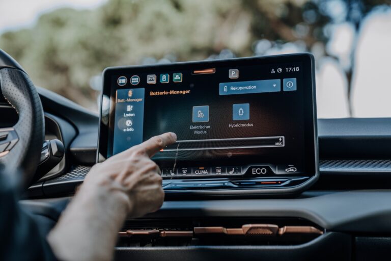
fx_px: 641
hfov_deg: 33.9
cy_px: 130
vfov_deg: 23.0
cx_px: 196
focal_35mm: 59
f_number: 2.8
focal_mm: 59
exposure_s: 1/200
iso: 400
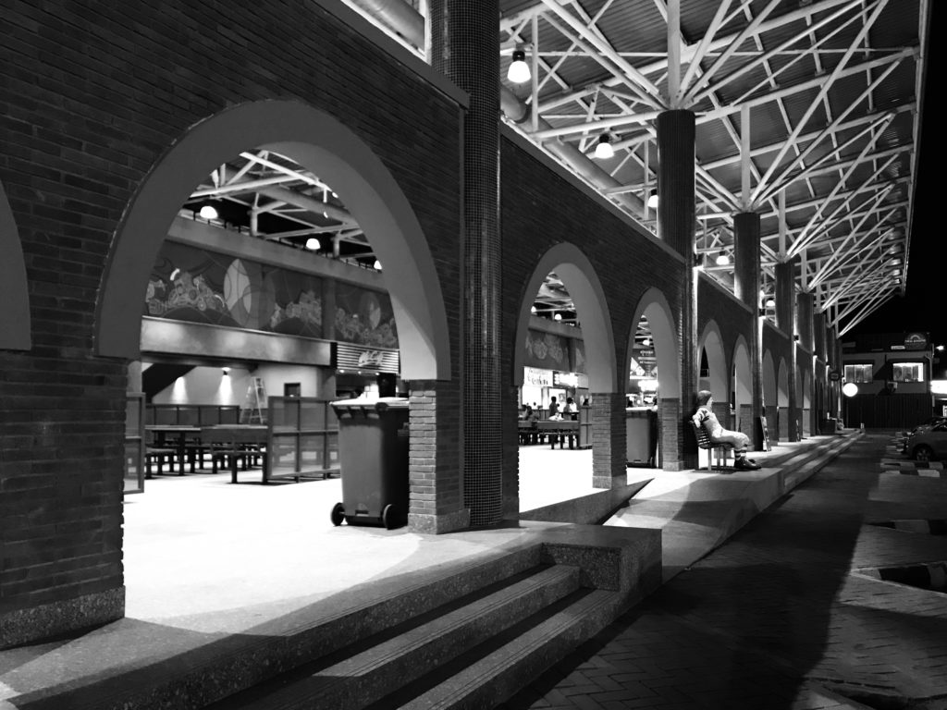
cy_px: 355
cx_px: 474
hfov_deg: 63.4
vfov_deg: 49.7
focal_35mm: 28
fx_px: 766
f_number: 1.8
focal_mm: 3.99
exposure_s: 1/9
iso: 100
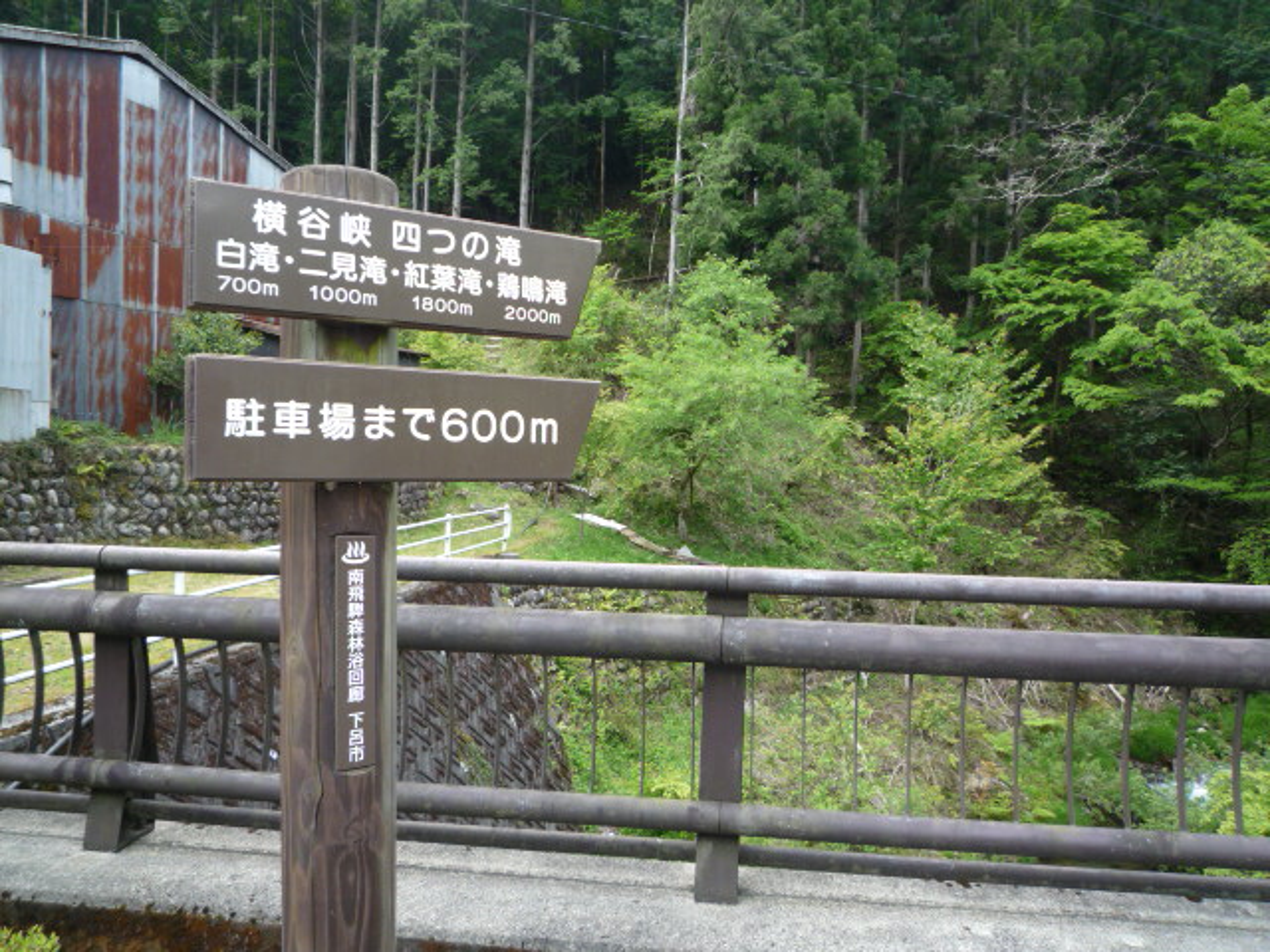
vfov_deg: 54.9
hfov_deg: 69.4
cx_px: 635
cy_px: 476
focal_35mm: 25
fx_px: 917
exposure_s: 1/125
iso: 100
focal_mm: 4.4
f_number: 2.8
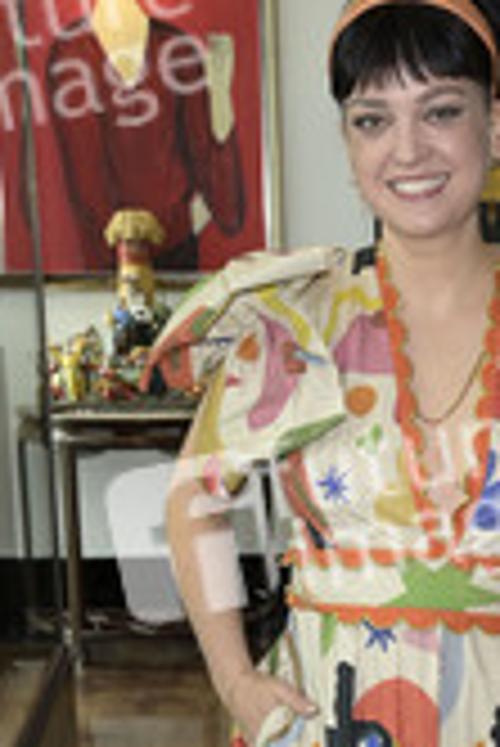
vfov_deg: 25.1
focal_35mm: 77
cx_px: 468
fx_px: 1601
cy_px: 742
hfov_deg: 17.4
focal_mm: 32
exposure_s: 1/50
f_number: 5.6
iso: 800
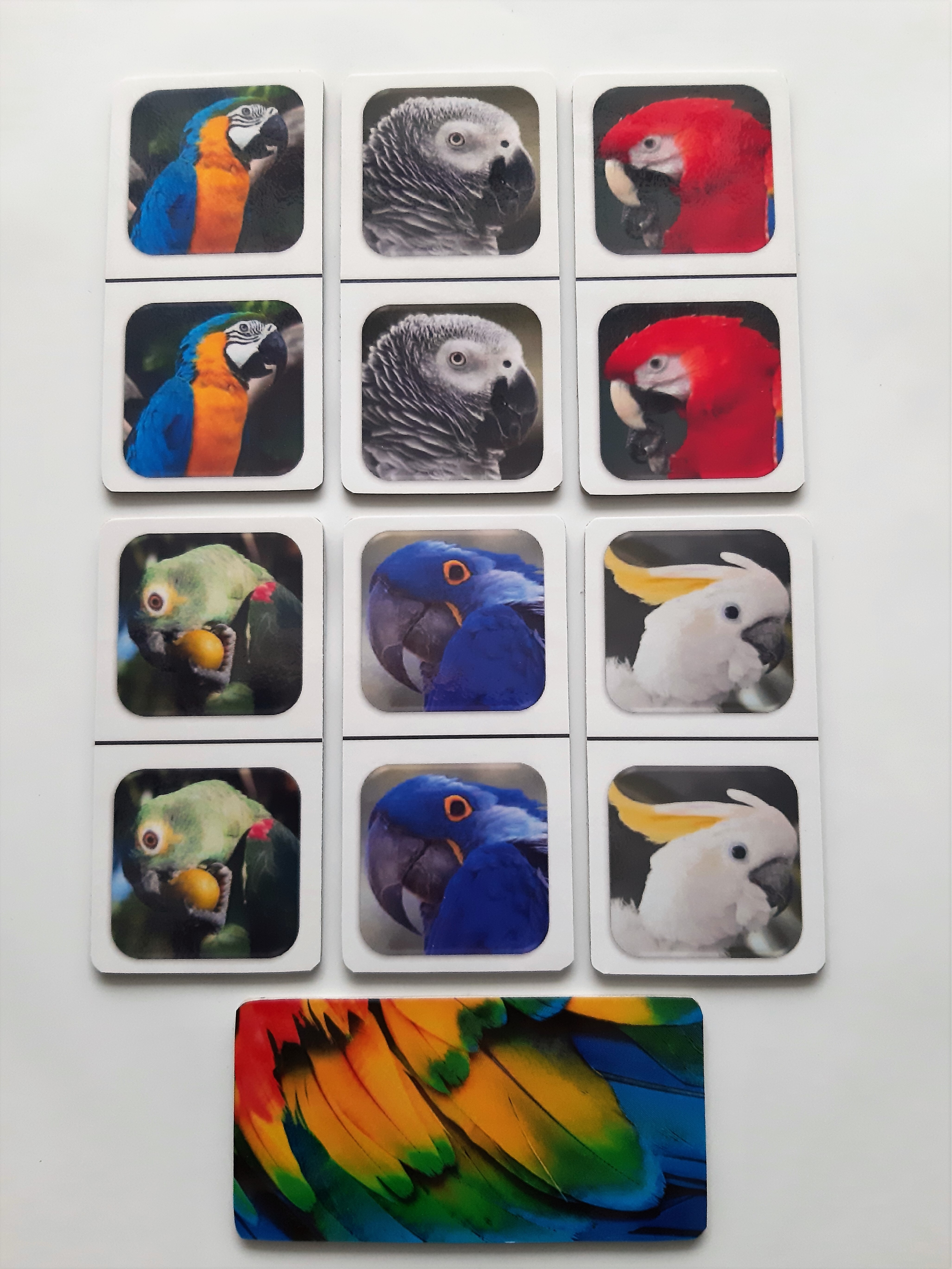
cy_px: 634
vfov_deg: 65.3
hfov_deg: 51.3
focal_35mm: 27
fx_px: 990
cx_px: 476
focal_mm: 3.93
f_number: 1.7
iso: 125
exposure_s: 1/60
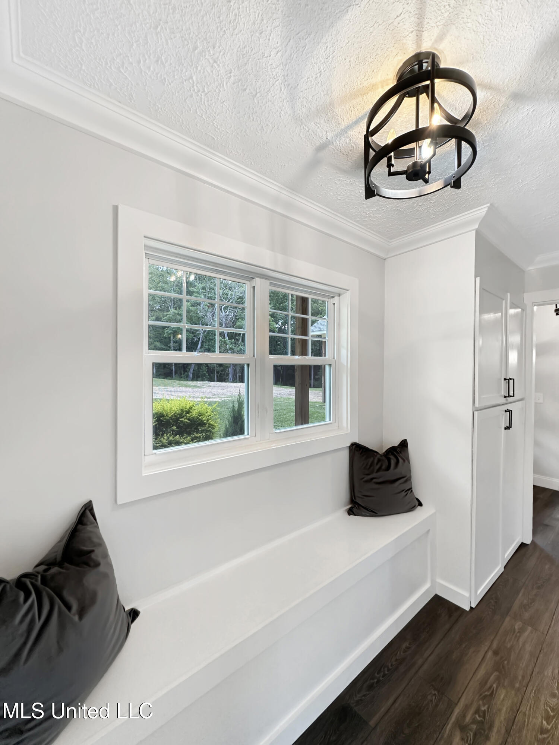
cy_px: 372
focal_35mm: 14
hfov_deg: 85.7
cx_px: 280
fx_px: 301
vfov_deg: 102.1
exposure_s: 1/120
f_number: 2.2
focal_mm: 2.22
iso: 320
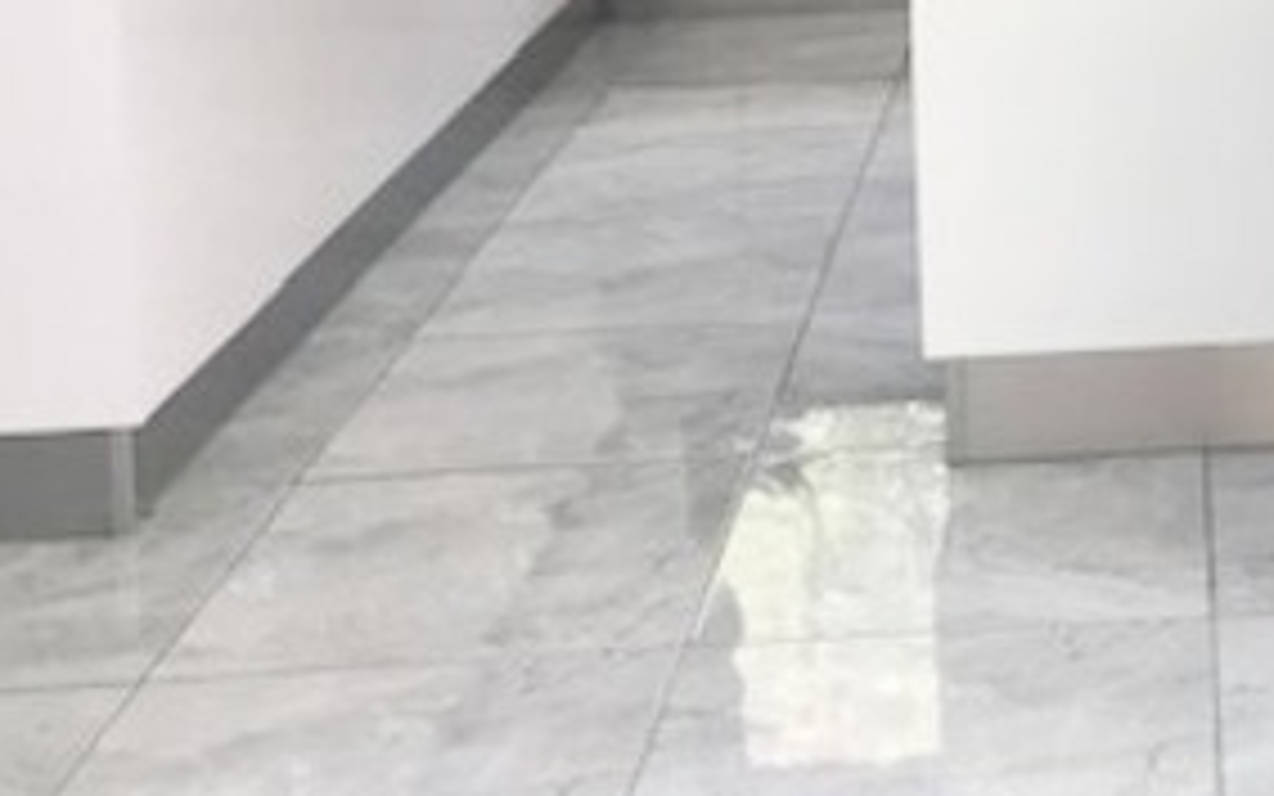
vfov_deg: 14.5
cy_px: -414
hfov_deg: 23.2
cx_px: 1400
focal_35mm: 84
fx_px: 2917
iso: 25
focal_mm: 3.99
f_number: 1.8
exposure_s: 1/90
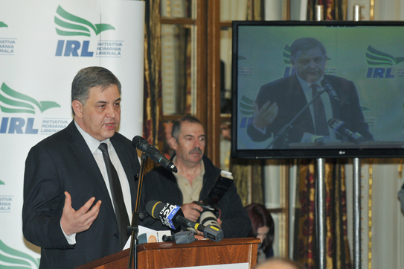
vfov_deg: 7.3
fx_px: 2102
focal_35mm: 188
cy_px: 134
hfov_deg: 11.0
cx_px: 202
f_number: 5
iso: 640
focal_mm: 125
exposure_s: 1/125
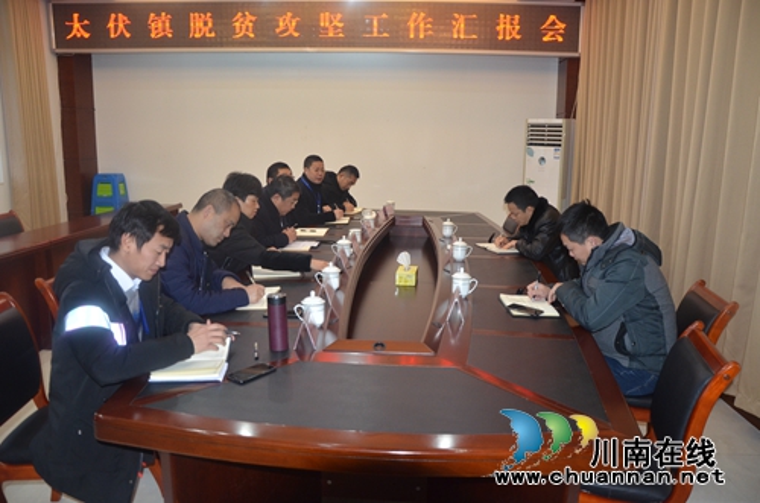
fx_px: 569
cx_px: 380
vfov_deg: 47.7
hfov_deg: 67.5
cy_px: 252
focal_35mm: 27
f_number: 3.5
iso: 800
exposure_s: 1/60
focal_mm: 18
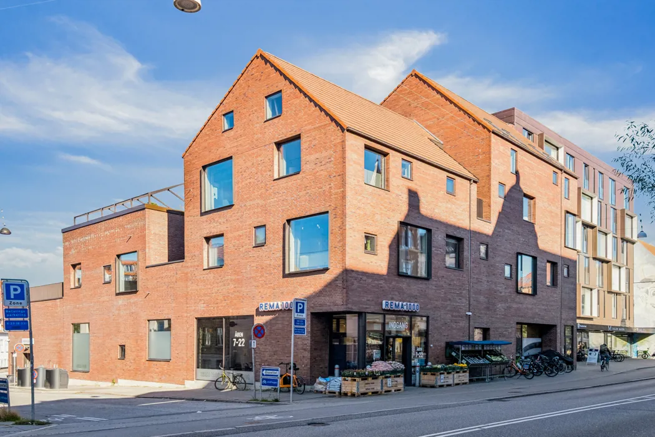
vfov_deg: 45.0
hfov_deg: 63.7
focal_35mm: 29
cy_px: 218
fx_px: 528
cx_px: 328
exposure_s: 1/640
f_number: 8
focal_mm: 19.1
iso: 800
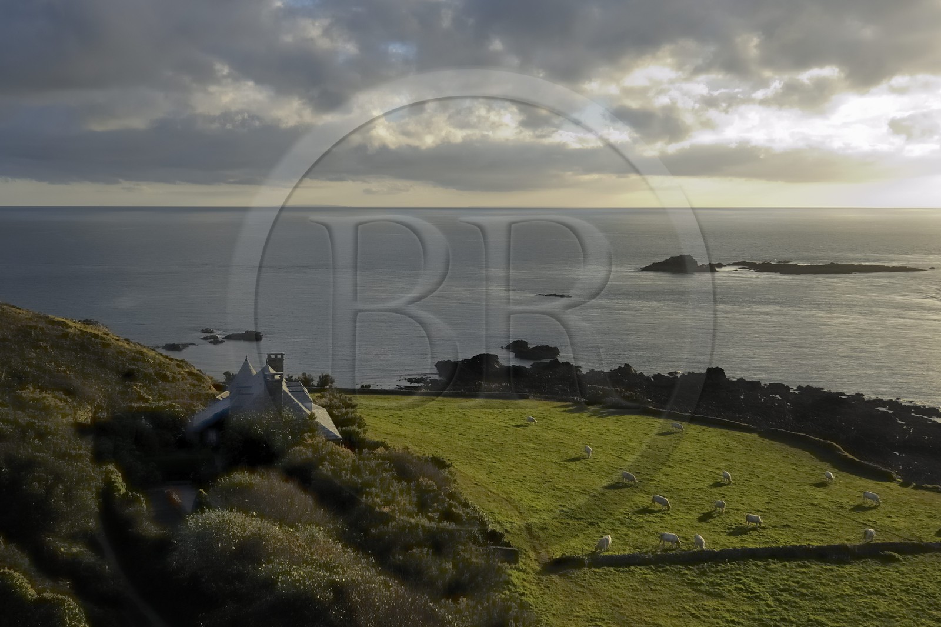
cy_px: 314
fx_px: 862
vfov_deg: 40.0
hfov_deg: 57.2
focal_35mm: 33
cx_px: 470
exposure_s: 1/160
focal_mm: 22
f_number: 6.7
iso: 100
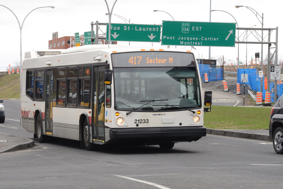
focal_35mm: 147
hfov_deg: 14.0
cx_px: 131
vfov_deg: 9.3
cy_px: 91
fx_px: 1155
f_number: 16
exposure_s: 1/250
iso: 1250
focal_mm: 135
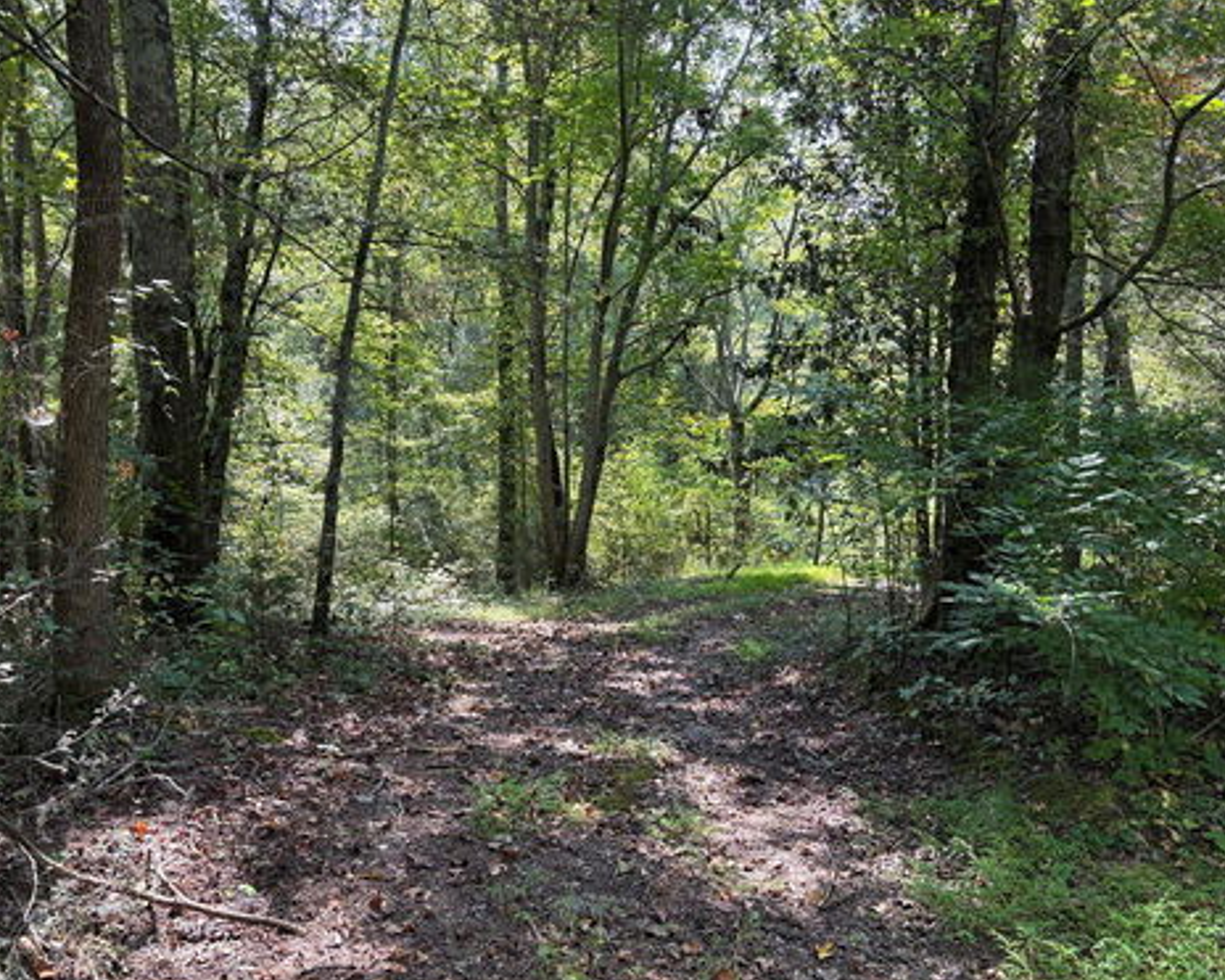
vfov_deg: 51.5
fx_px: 1015
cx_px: 573
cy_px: 483
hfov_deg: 62.2
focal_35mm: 28
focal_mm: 5.96
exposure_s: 1/162
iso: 40
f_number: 1.6
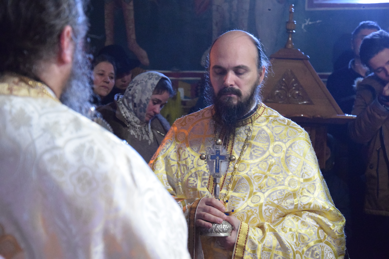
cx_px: 194
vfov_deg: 14.7
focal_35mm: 93
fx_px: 1005
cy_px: 130
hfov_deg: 21.9
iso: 8000
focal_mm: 62
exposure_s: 1/40
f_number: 5.3
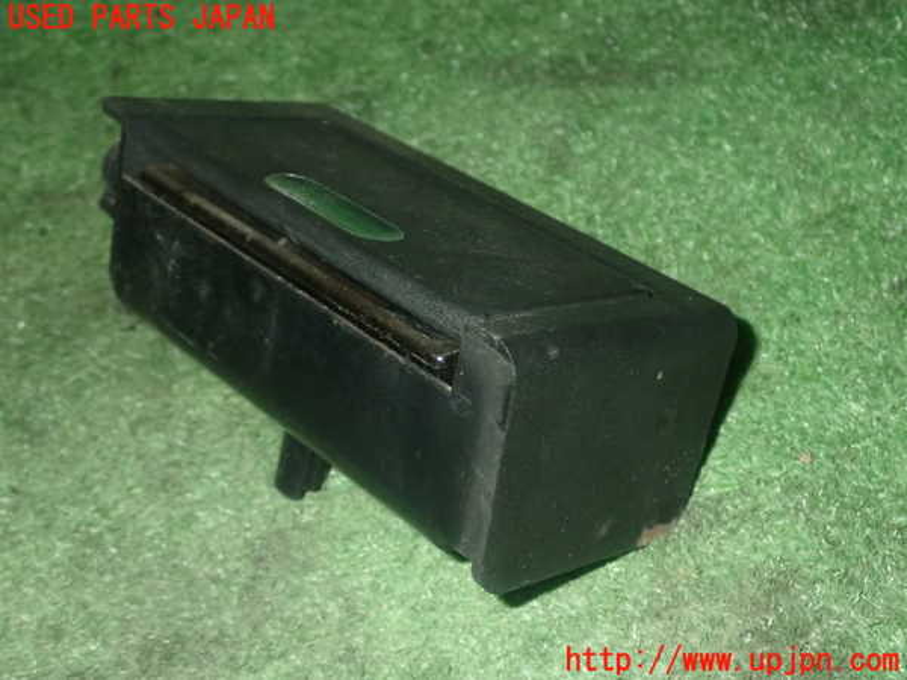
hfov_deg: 38.2
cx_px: 454
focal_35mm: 50
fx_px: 1310
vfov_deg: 29.1
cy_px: 340
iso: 800
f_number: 9
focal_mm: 9.01
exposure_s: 1/50
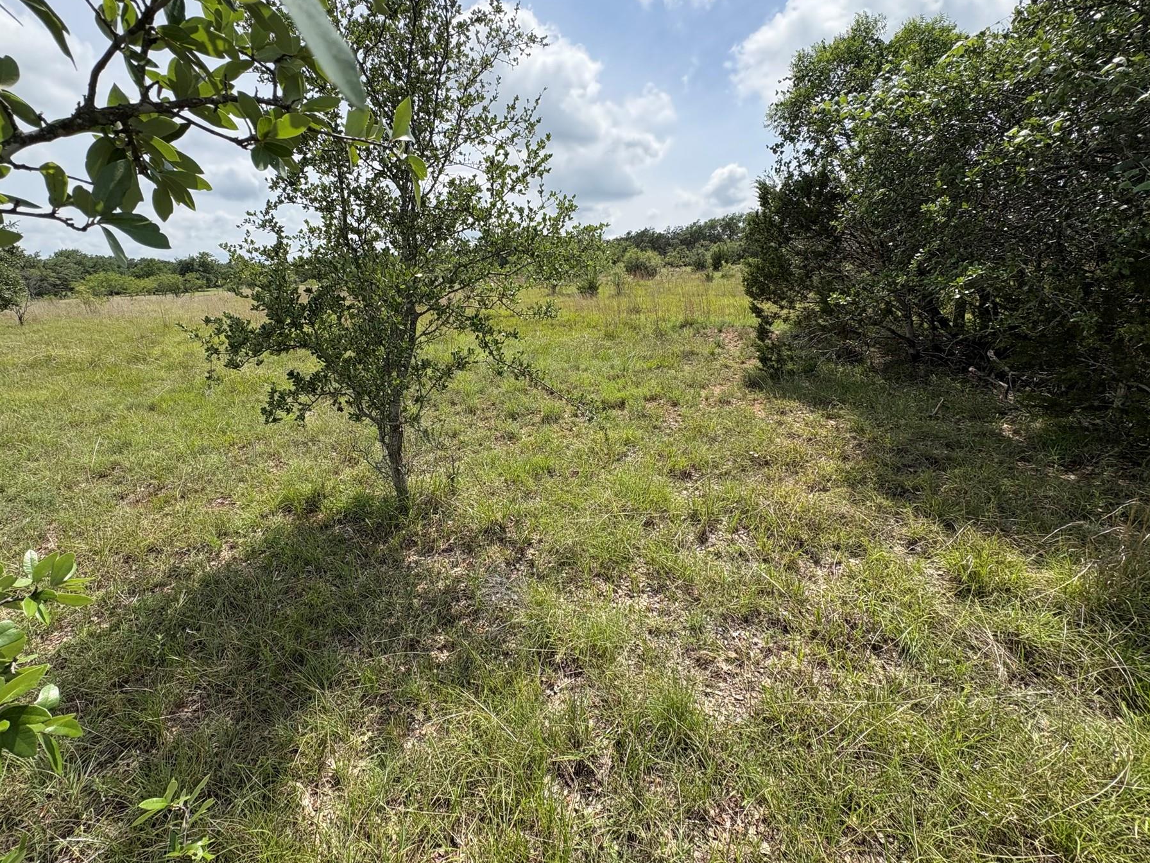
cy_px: 372
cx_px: 513
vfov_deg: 77.7
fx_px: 532
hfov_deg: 94.1
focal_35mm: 16
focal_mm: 2.22
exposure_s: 1/1709
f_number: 2.2
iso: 50
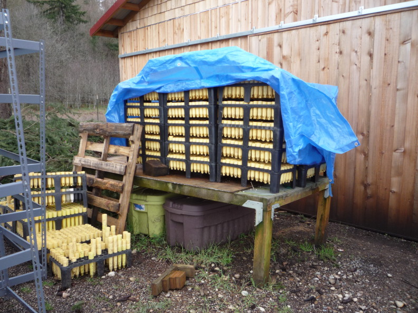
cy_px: 156
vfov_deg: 46.8
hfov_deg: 60.0
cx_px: 209
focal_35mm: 30
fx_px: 362
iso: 100
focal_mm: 5.2
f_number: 3.5
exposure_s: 1/100
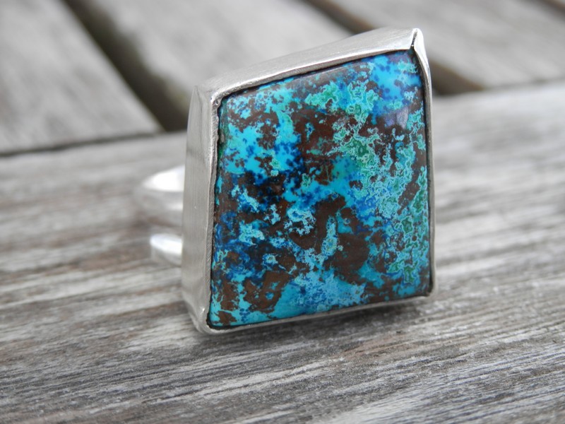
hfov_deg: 29.4
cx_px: 282
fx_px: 1077
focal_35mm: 66
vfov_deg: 22.3
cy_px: 212
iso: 80
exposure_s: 1/100
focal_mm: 11.9
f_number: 4.4
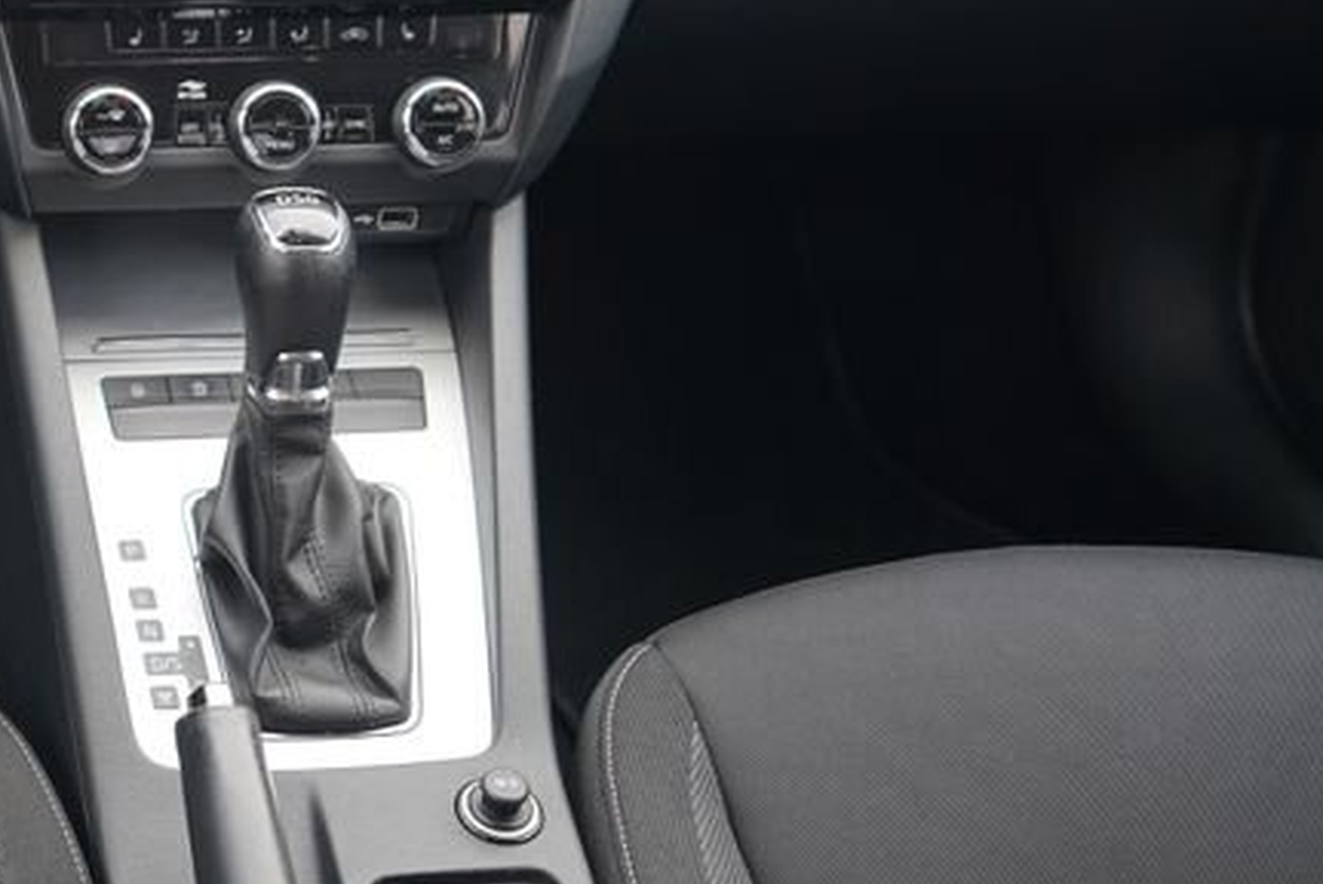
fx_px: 2096
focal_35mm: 57
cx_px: -166
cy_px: 198
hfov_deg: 30.9
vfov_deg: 23.5
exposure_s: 1/30
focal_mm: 24
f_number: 2.8
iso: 100
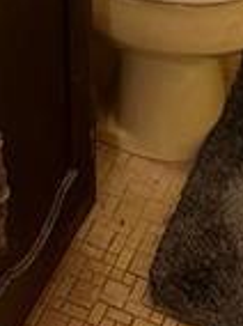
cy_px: -521
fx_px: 1220
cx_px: 71
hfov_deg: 11.4
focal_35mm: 130
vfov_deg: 11.6
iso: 200
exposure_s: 1/60
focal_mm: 6.86
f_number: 1.78
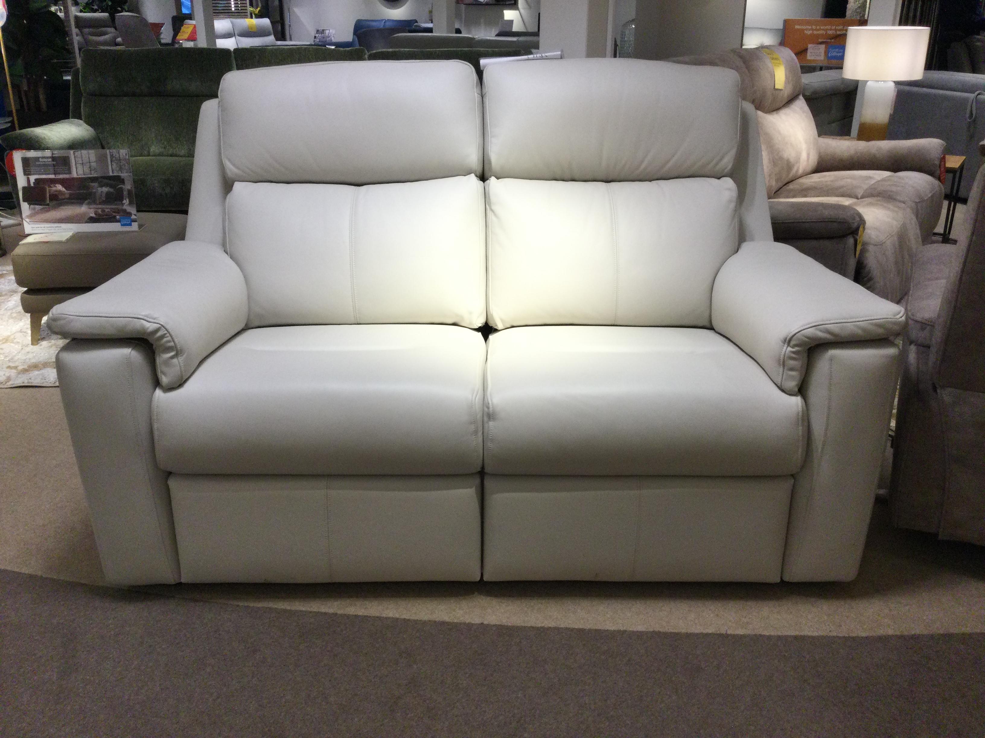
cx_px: 492
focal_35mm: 31
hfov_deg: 58.4
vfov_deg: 45.4
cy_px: 369
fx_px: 882
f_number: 2.4
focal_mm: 3.3
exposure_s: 1/33
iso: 32
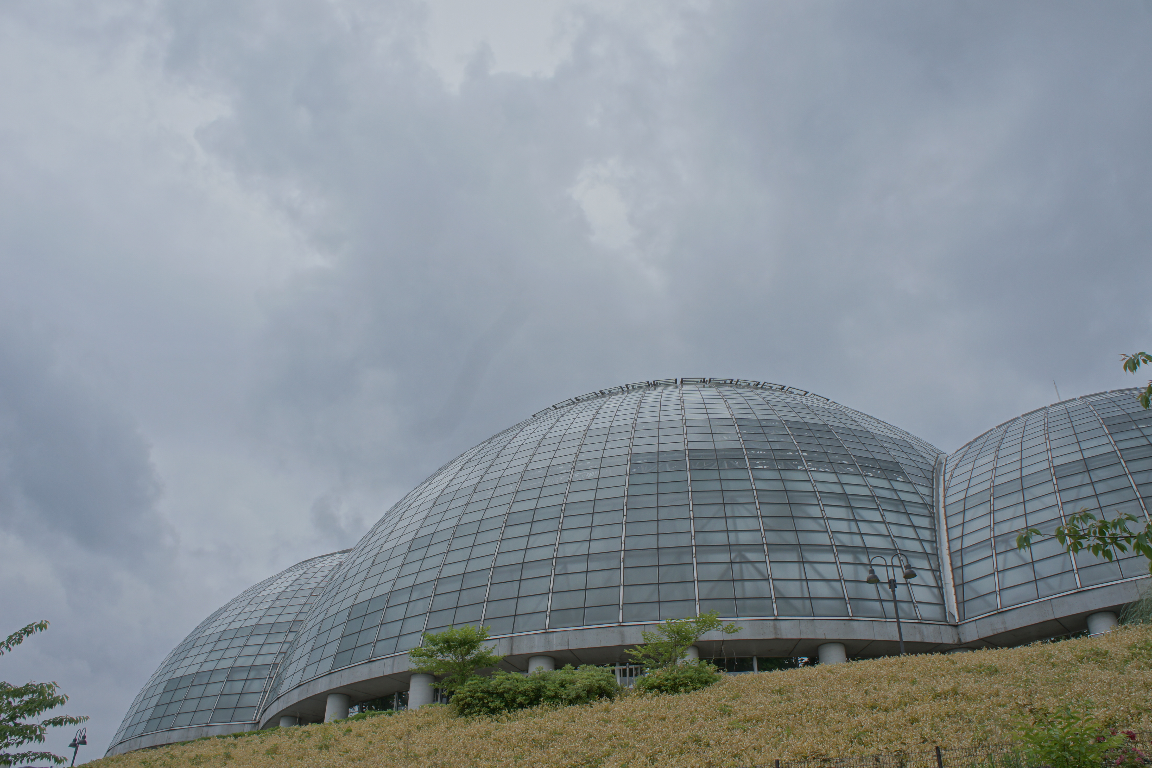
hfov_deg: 65.5
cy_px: 396
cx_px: 581
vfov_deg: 46.4
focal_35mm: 28
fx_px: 896
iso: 200
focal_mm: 18
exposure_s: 1/500
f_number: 8
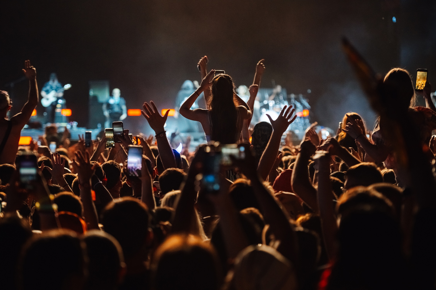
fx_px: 1332
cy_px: 145
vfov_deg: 12.5
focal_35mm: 110
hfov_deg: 18.6
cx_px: 218
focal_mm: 110
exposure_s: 1/320
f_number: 2.8
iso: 1600
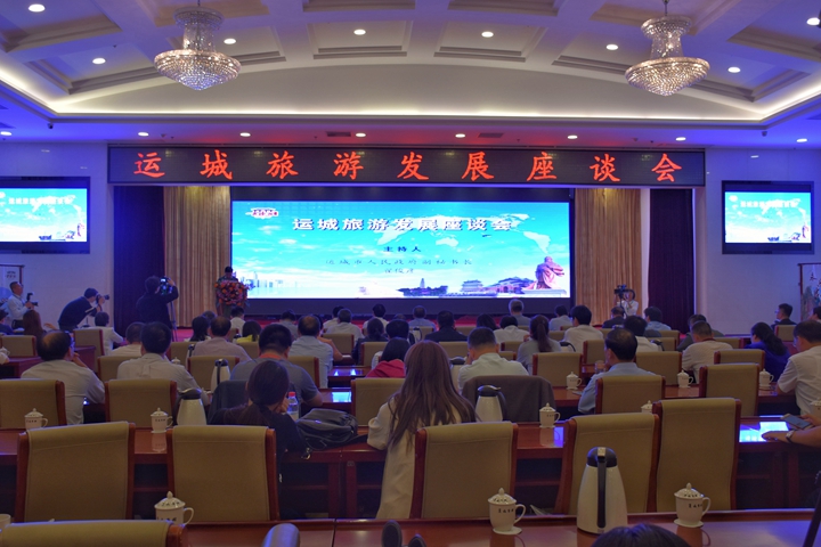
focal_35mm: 33
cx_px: 410
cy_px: 274
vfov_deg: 40.0
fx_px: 753
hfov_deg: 57.2
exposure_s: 1/80
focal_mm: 22
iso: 400
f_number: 4.5
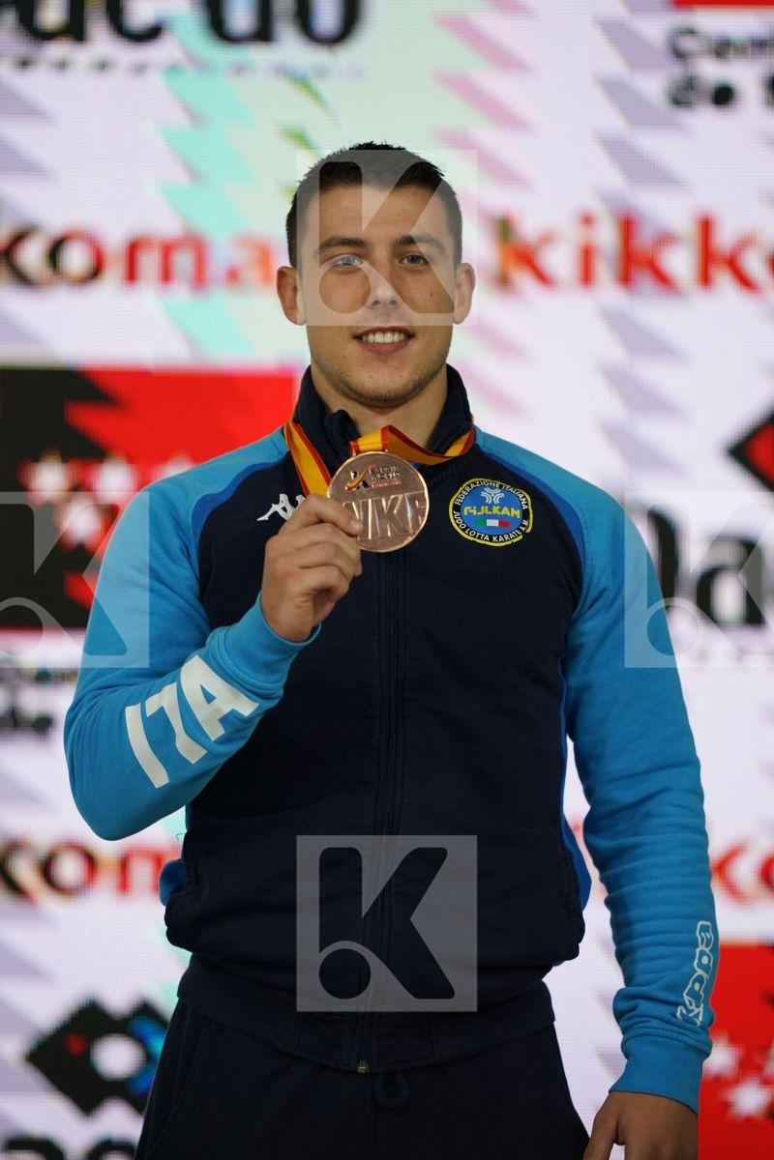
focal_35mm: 400
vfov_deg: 5.2
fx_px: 12899
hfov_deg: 3.4
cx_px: 387
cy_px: 580
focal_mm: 400
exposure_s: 1/400
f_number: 2.8
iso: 2000
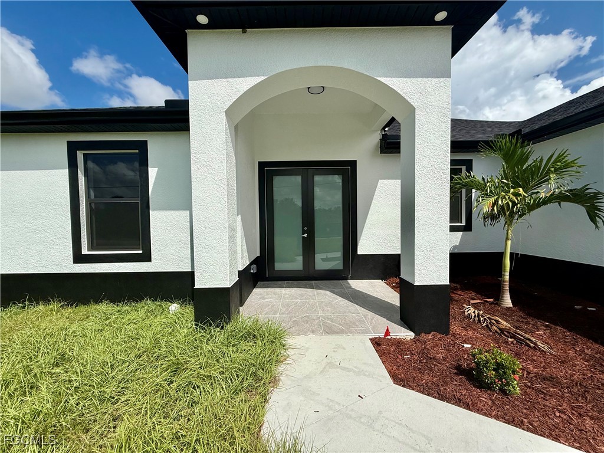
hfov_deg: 102.1
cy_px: 226
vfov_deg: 85.7
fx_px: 244
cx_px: 302
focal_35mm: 14
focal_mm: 2.22
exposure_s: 1/5155
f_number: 2.2
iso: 50
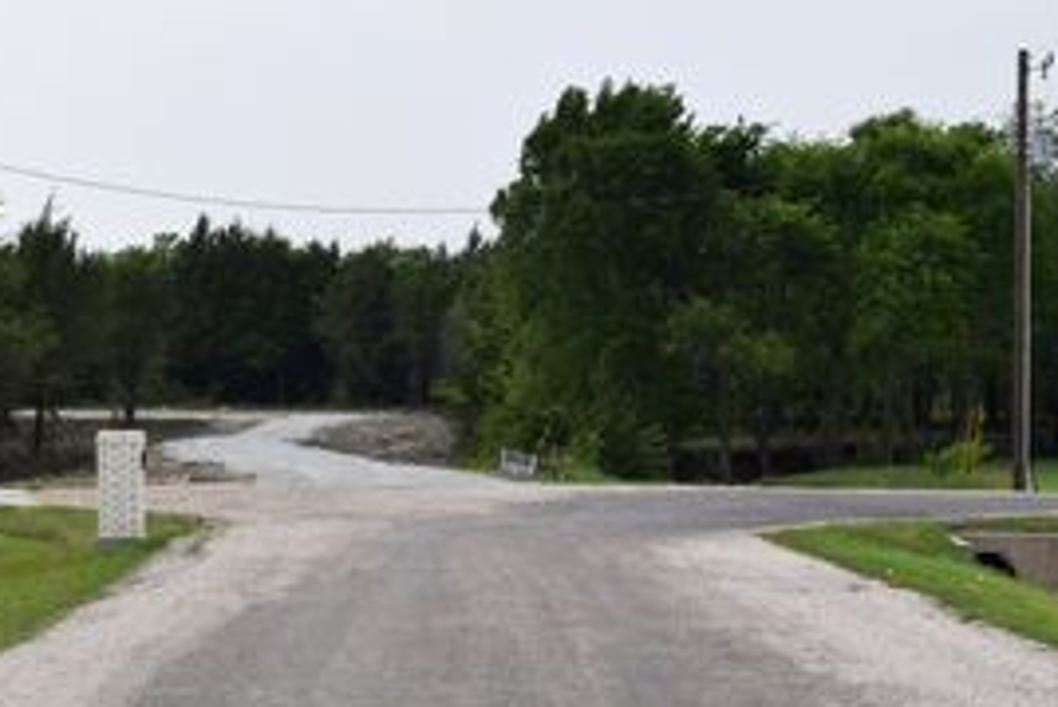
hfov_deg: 21.4
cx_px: 391
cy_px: 500
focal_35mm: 95
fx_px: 2793
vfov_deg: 14.4
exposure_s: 1/400
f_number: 10
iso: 200
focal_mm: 34
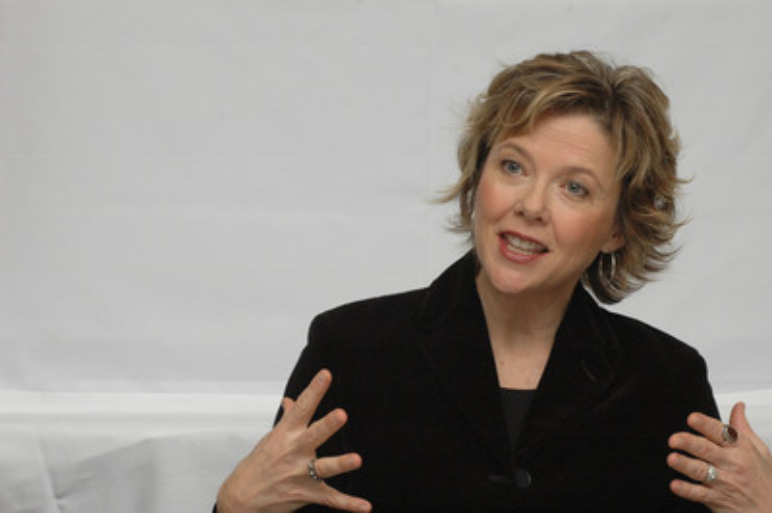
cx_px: 386
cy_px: 256
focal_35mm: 129
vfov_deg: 10.6
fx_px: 2764
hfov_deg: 15.9
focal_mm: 86
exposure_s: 1/1250
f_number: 9
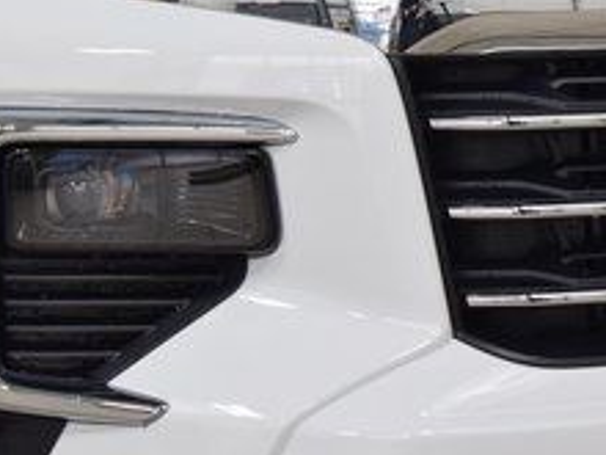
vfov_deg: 9.8
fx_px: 2643
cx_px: 722
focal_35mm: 151
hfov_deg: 12.8
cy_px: 387
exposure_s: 1/20
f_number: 6.3
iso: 400
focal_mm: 36
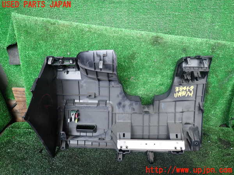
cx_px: 117
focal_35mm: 25
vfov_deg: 54.9
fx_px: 169
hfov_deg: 69.4
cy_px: 88
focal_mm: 4.5
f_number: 2
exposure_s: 1/60
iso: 160
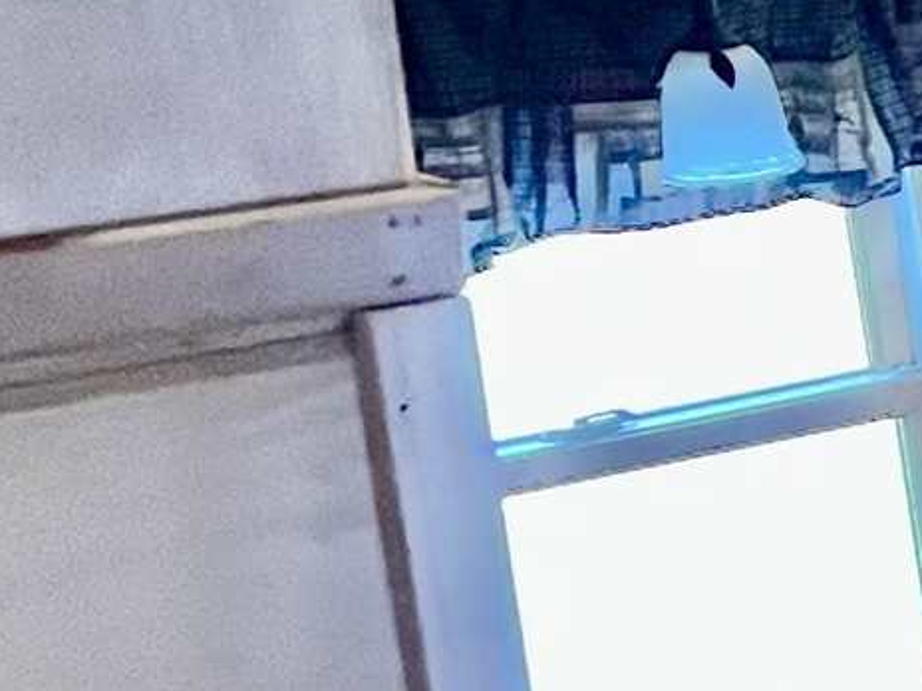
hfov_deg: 9.5
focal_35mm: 172
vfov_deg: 8.6
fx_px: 4581
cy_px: 584
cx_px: 2589
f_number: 1.5
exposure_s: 1/30
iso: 500
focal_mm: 5.7
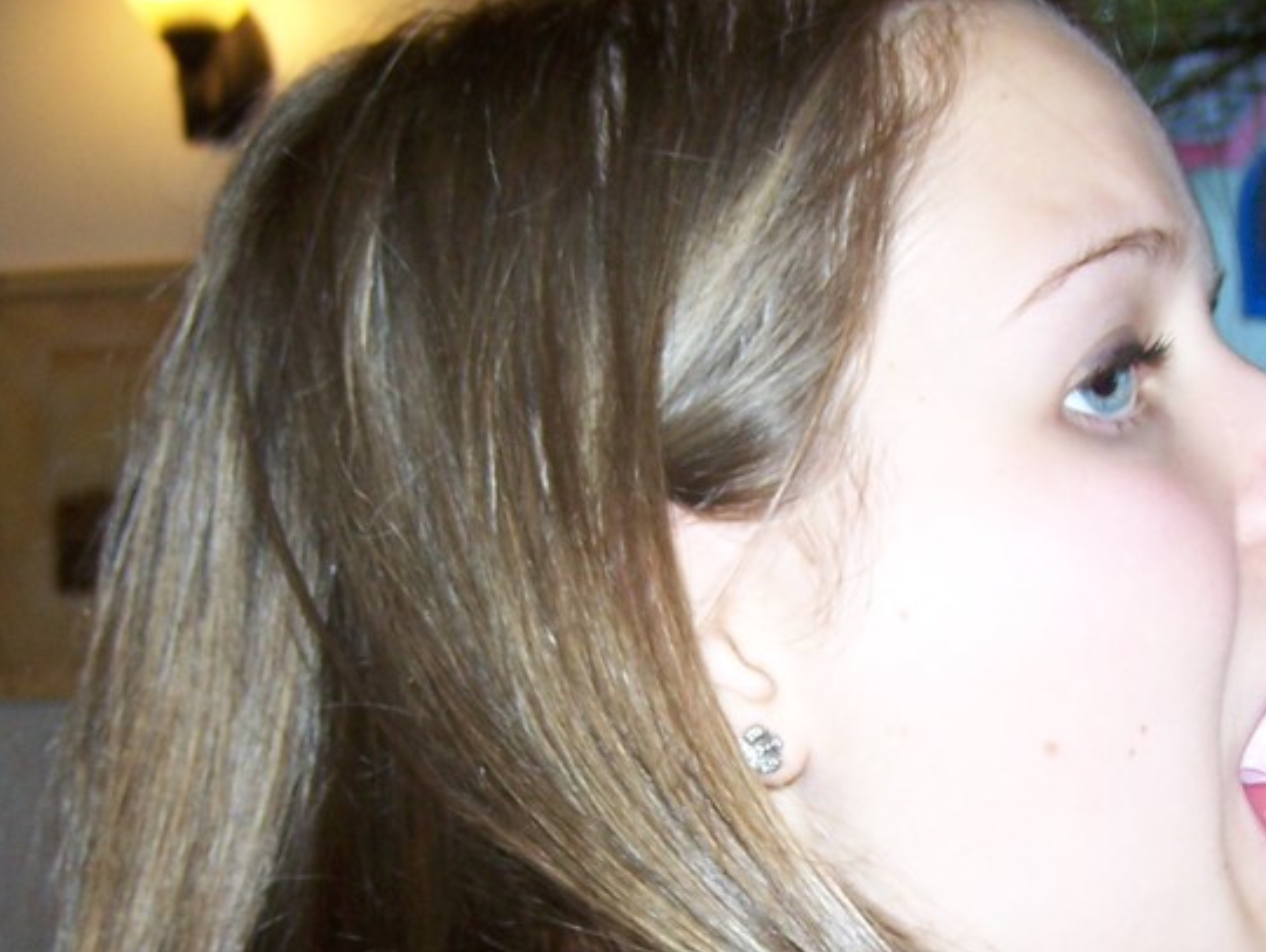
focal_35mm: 90
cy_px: 768
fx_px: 3294
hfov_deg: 21.7
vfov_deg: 16.3
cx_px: 823
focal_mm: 6.3
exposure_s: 1/60
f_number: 2.8
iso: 80
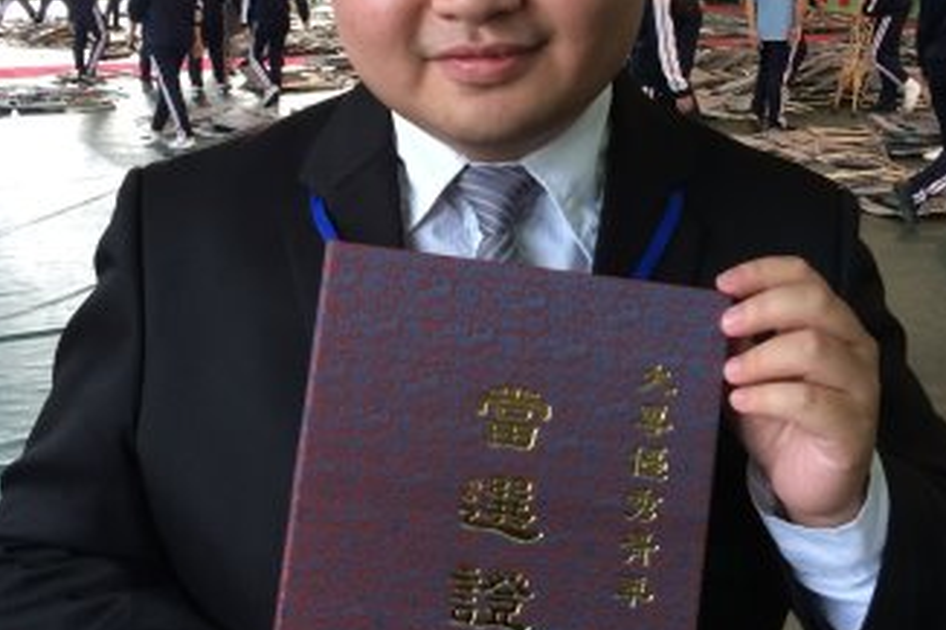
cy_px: 181
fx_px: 1339
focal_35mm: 51
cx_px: 479
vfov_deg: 26.2
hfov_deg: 38.9
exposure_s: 1/30
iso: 64
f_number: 2.2
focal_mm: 4.12
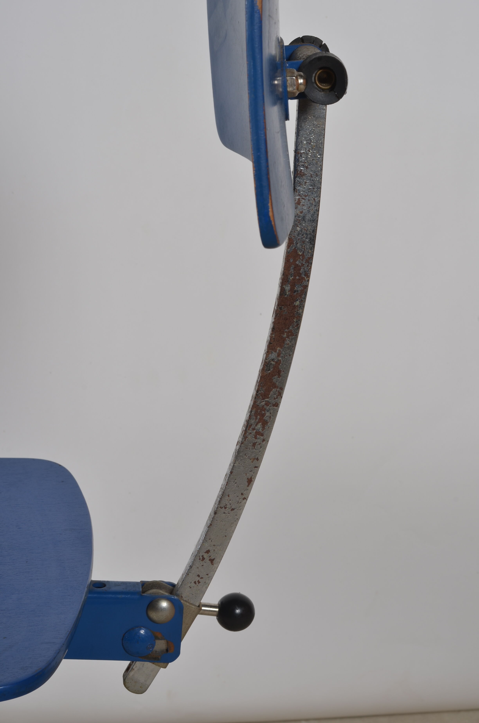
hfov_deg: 18.1
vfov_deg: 27.0
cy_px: 362
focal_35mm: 75
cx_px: 240
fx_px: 1504
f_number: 14
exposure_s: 1/125
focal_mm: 50
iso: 100
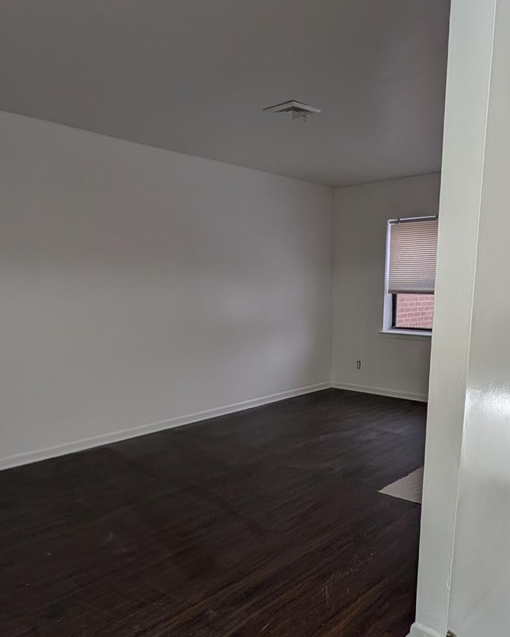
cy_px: 424
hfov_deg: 58.2
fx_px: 453
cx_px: 311
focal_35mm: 24
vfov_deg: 68.3
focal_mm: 2.02
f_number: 1.7
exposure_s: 1/120
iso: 54
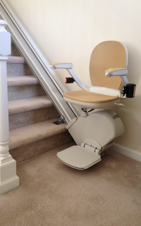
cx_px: 67
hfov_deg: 33.6
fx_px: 234
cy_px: 111
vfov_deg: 51.5
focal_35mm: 38
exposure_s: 1/20
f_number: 2.4
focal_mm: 4.28
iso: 125
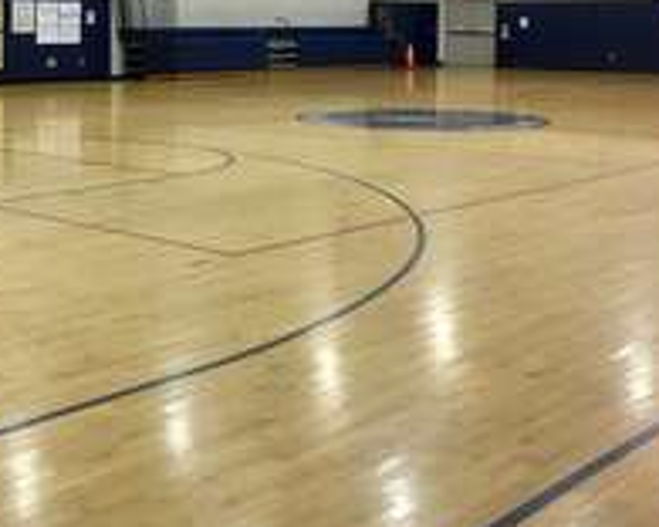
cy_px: 91
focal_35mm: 58
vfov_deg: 25.7
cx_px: 193
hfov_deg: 32.1
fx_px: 1131
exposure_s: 1/15
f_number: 2.2
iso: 32
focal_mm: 4.15
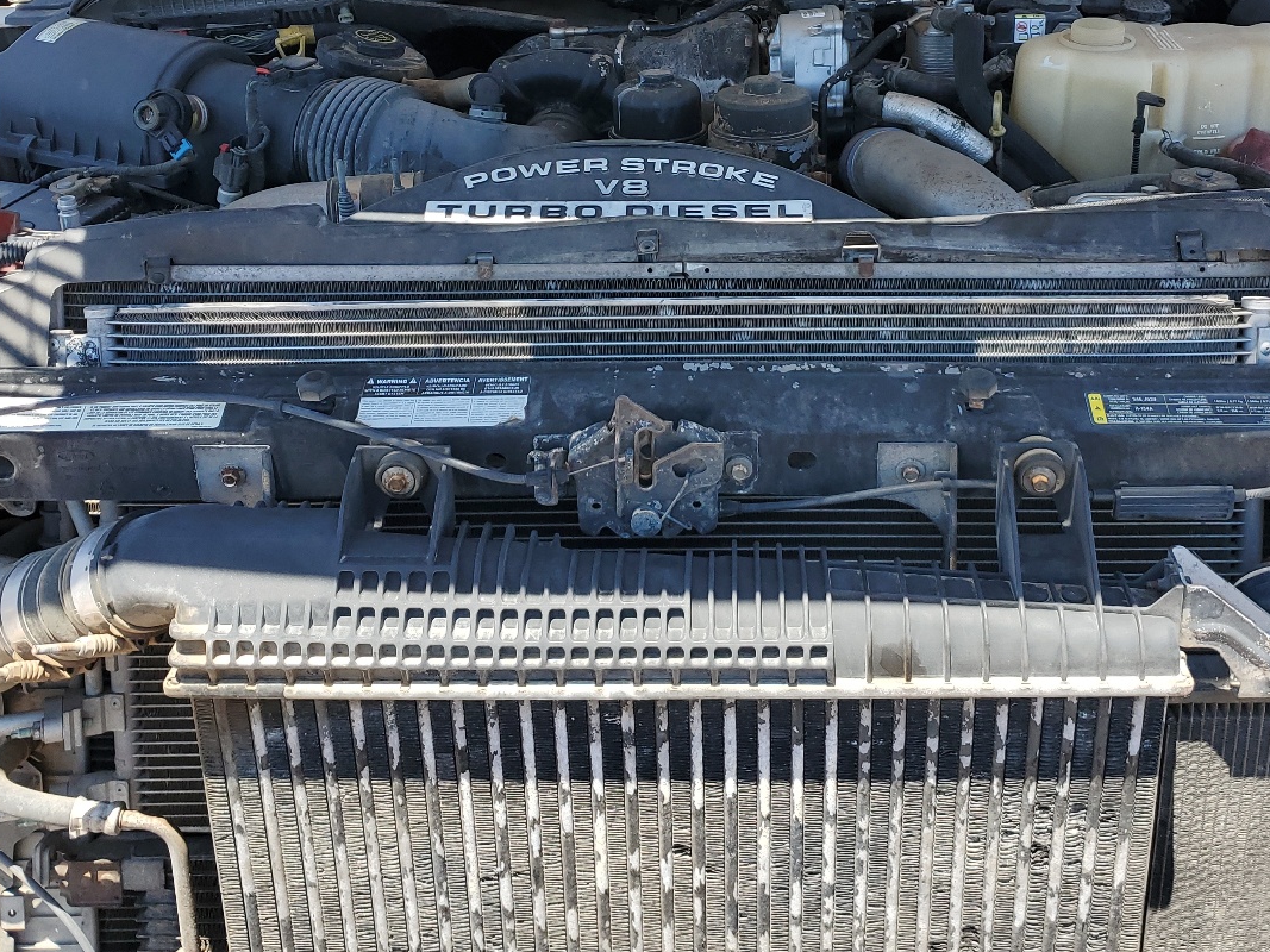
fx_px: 1431
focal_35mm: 39
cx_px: 692
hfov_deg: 47.8
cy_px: 274
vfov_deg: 36.2
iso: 50
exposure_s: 1/1000
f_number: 1.5
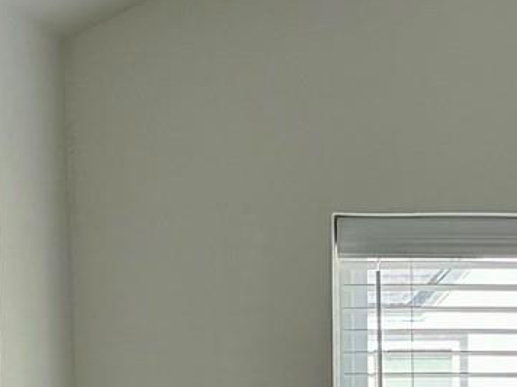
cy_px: 551
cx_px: 577
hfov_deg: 14.0
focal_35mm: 138
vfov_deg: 10.4
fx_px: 2061
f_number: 1.78
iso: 80
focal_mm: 6.86
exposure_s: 1/153
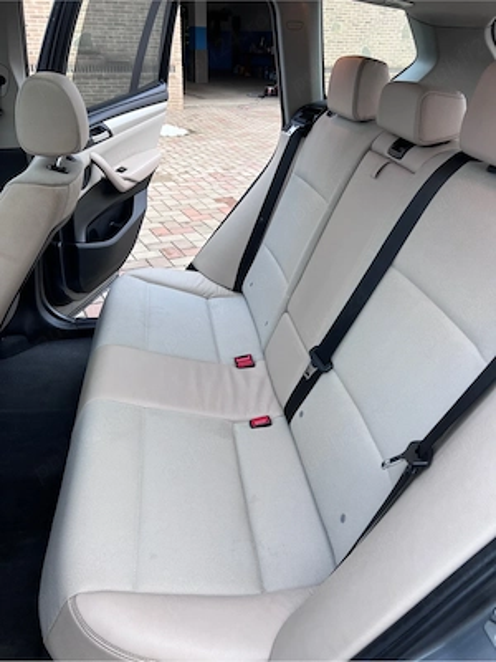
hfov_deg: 53.1
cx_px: 248
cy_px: 331
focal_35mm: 26
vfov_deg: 67.3
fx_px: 497
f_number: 1.5
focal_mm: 5.7
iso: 125
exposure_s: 1/121
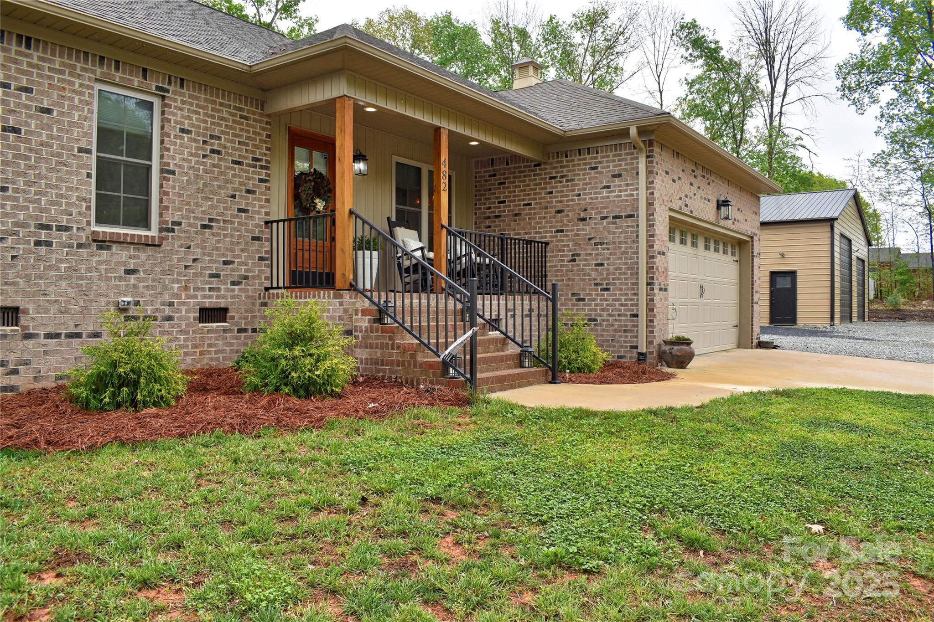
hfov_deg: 67.4
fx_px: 700
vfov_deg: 47.9
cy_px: 311
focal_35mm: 27
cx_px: 467
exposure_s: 1/160
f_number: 6.3
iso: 100
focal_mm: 18
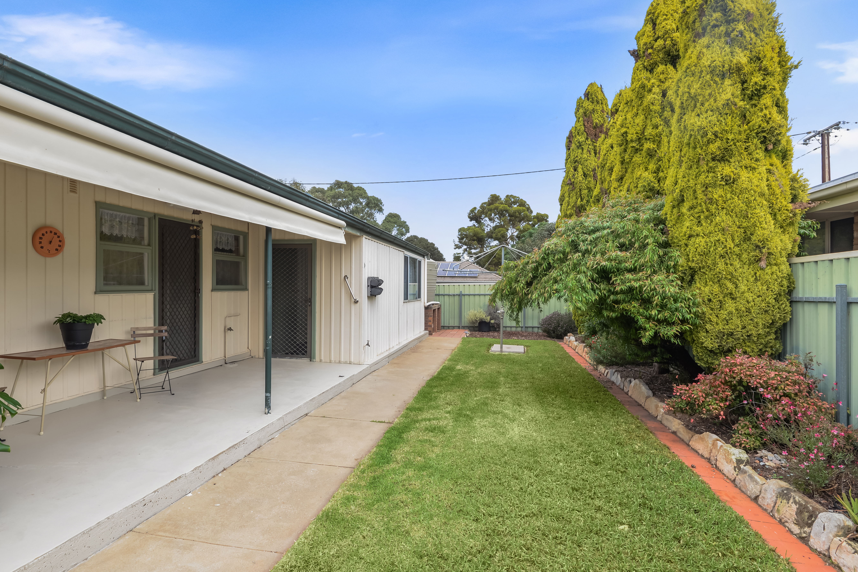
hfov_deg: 90.0
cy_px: 287
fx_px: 429
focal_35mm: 18
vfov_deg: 67.4
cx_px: 420
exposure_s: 1/50
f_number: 8
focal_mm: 16
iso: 100
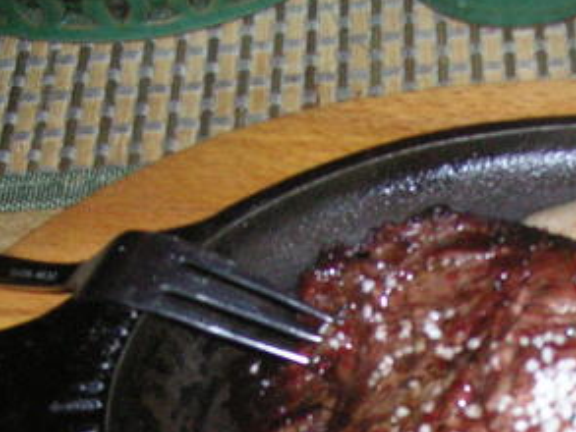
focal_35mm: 101
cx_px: 596
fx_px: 1681
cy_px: 534
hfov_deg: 18.8
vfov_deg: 14.2
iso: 160
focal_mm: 6.1
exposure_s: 1/45
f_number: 2.8
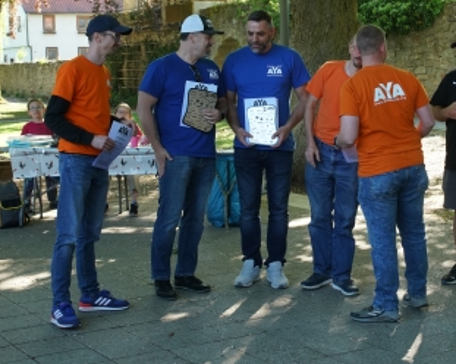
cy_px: 109
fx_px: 997
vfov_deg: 20.6
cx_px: 340
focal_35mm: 74
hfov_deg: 25.5
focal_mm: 35
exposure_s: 1/100
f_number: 10
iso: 800
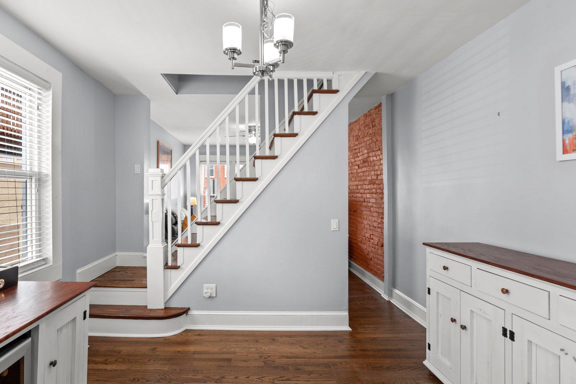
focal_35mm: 19
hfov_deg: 86.4
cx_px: 249
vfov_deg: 64.6
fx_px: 304
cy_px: 184
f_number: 8
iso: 200
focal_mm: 16
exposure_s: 1/15
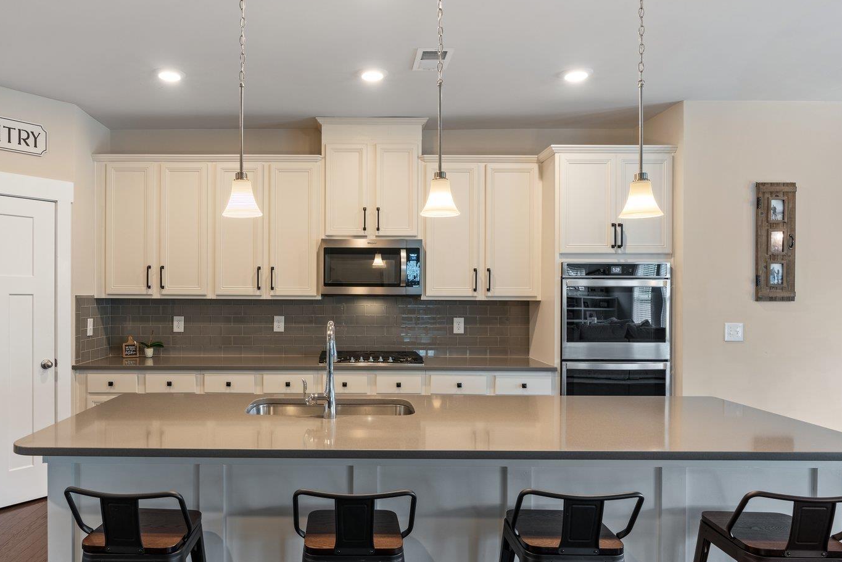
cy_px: 305
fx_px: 561
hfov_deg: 73.1
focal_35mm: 24
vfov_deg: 53.1
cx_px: 347
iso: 200
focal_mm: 16
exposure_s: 1.3
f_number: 8
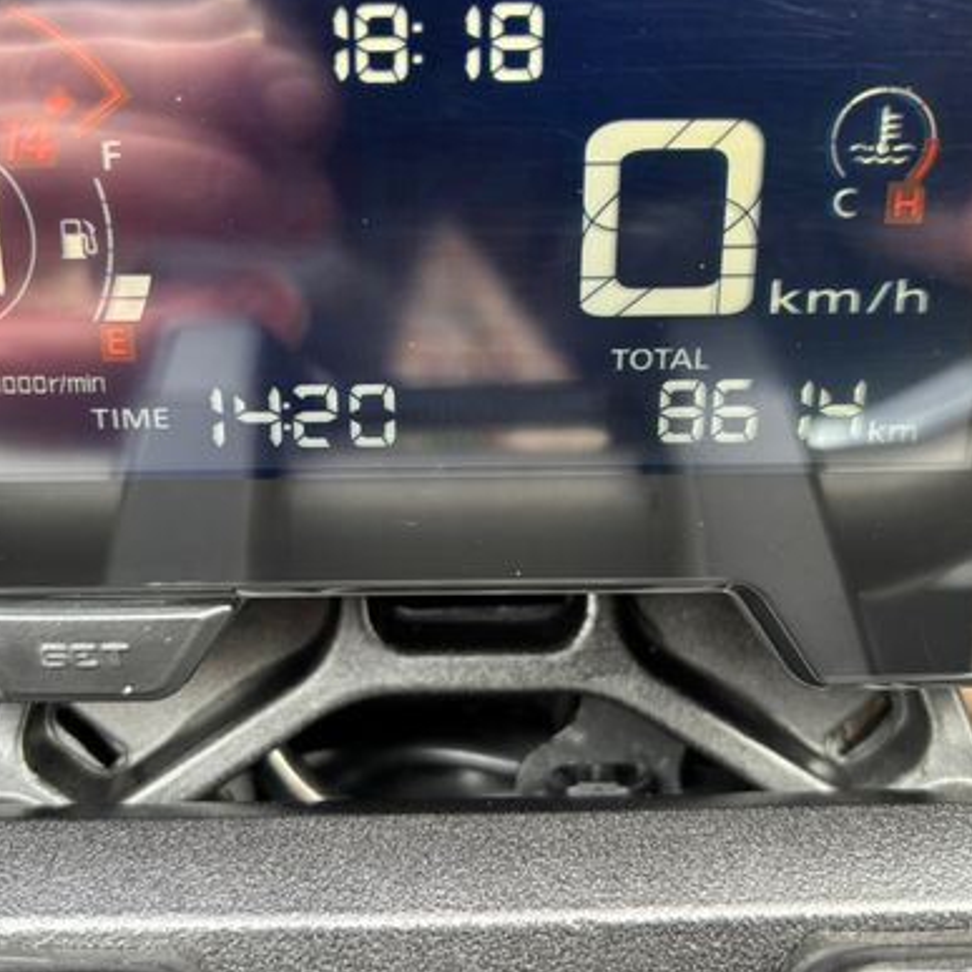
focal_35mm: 38
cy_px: 460
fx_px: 1207
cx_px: 422
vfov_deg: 43.8
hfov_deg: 43.8
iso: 125
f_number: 1.6
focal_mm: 5.96
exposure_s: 1/88
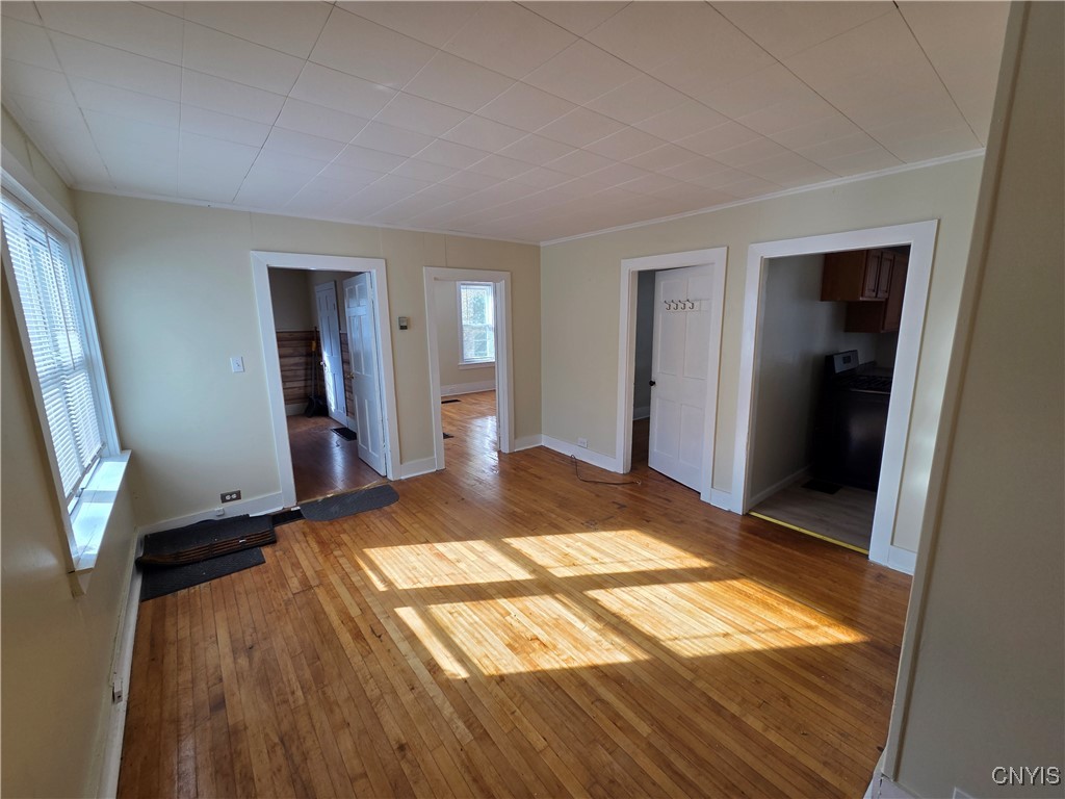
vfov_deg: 89.9
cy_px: 400
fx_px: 400
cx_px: 532
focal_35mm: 13
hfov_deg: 106.2
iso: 50
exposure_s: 1/120
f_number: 2.2
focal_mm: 2.2
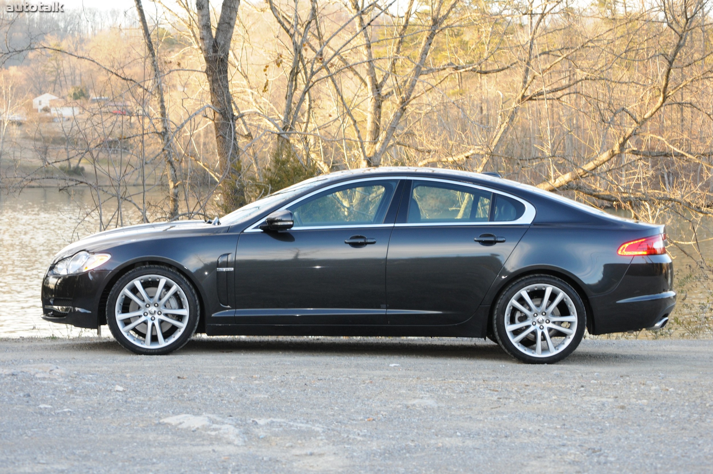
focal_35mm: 105
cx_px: 356
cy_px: 237
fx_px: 2077
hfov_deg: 19.5
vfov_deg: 13.0
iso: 400
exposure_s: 1/60
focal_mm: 70
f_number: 8
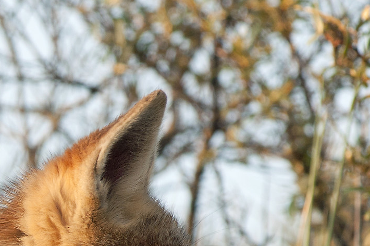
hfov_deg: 1.4
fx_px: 15618
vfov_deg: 0.9
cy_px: 358
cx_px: -249
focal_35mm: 1521
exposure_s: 1/250
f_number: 8
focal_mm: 300
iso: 400
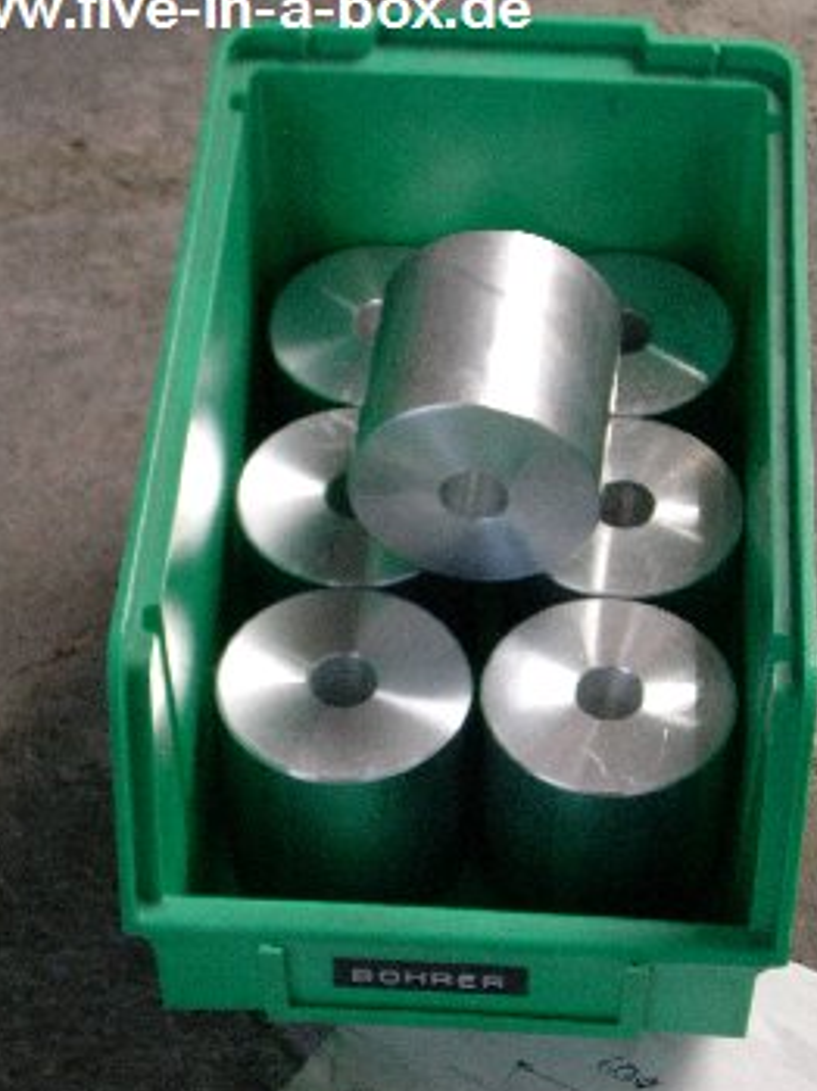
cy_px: 683
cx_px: 446
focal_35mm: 92
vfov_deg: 21.3
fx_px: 2899
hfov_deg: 16.0
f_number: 3.6
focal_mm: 10.2
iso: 70
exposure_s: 1/157
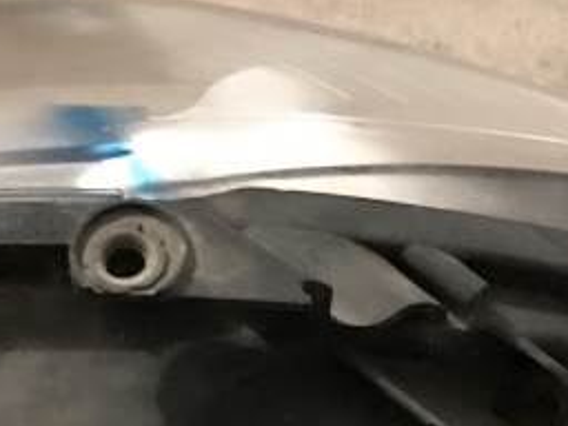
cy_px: 586
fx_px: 1838
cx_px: -71
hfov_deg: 17.0
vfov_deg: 12.7
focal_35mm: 112
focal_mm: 3.99
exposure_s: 1/4
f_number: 1.8
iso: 125
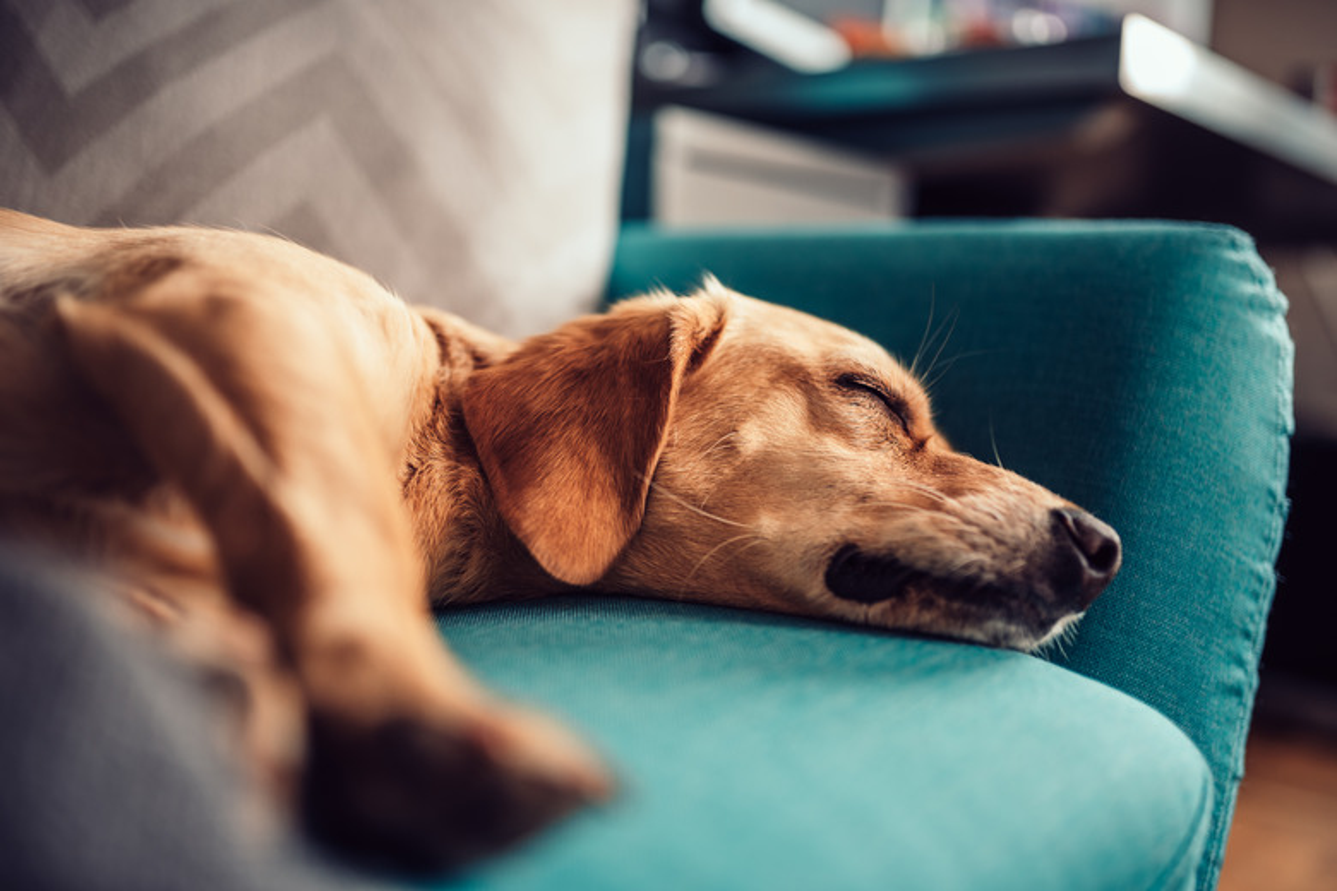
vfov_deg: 37.9
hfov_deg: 54.4
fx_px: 1300
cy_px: 446
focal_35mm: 35
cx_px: 668
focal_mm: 35
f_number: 1.4
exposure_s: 1/100
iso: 160
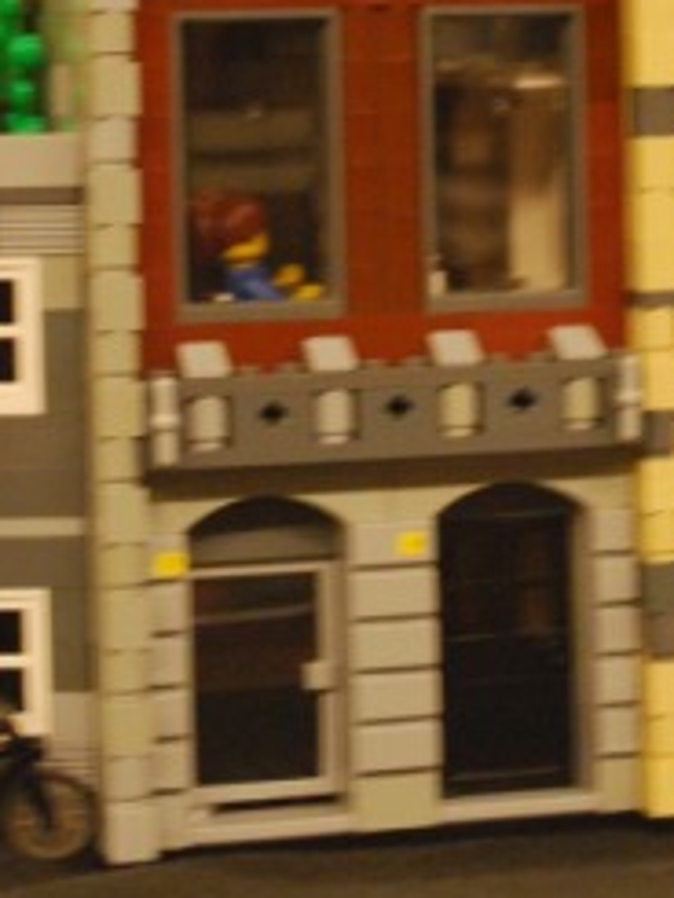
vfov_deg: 13.6
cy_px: 110
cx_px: 414
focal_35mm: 144
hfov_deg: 10.3
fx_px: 3745
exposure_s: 1/8
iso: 1600
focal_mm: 35
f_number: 5.3
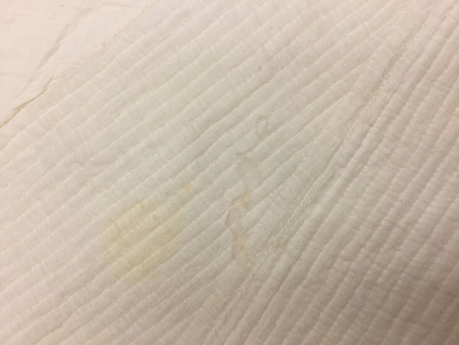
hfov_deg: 58.4
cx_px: 230
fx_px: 411
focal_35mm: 31
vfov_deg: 45.4
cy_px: 172
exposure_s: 1/120
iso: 40
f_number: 2.4
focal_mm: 3.3
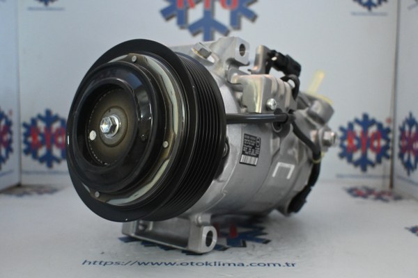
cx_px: 209
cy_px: 139
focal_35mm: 38
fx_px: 435
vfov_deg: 35.5
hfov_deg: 51.3
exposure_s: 1/60
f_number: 4.2
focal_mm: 25
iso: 5000
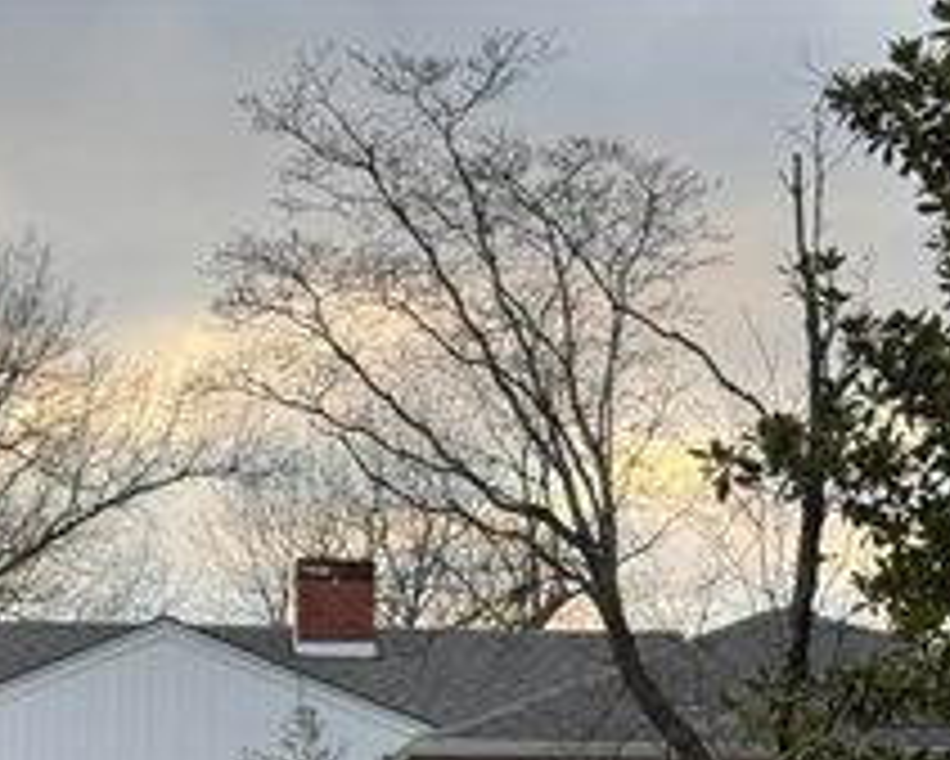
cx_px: 131
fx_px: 3122
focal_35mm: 111
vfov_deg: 13.6
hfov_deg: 17.1
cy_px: 834
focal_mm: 6.76
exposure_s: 1/241
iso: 64
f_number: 1.78
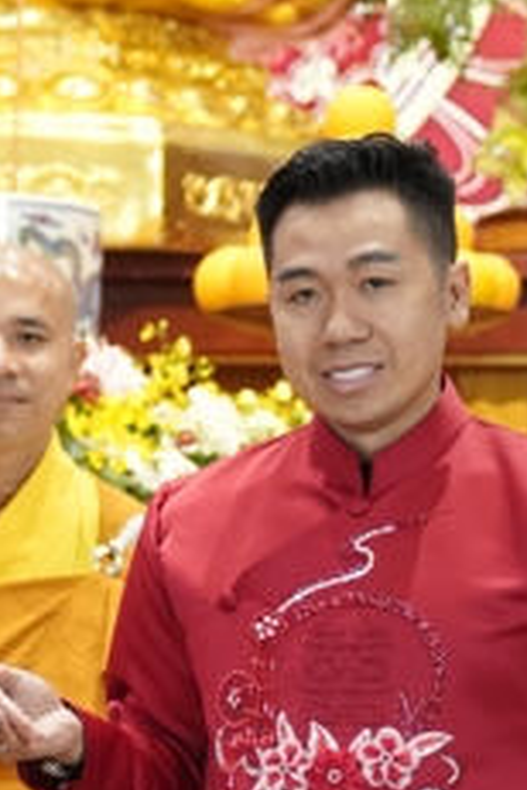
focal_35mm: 296
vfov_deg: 7.0
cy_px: 450
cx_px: -267
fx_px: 6499
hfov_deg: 4.6
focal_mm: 70
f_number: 2.5
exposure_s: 1/320
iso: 3200
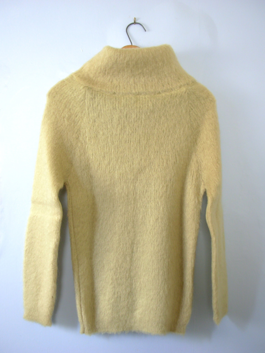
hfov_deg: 37.7
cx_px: 132
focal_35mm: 38
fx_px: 388
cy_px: 176
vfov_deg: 49.0
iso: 50
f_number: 2.9
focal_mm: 6.3
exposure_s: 1/16.5
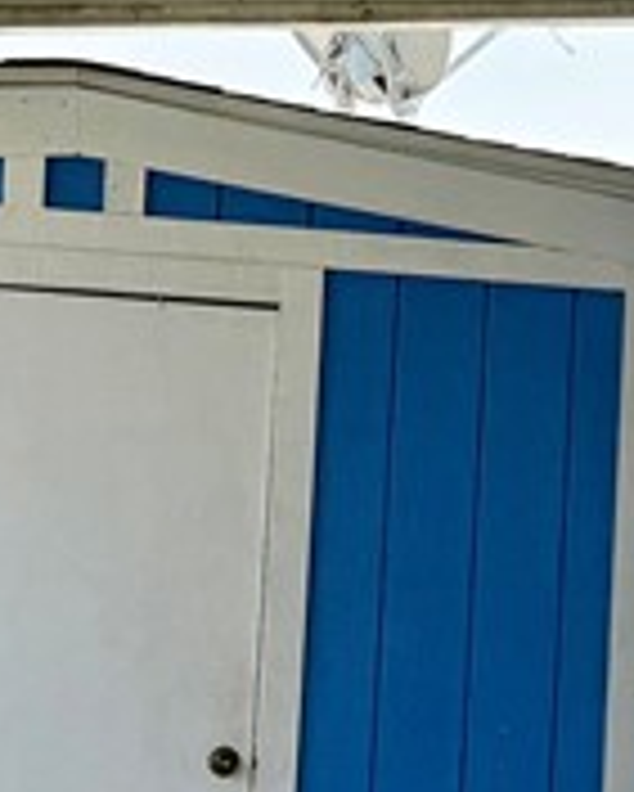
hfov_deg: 11.2
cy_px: 518
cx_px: 746
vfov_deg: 14.1
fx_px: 3187
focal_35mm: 136
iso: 100
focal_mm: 6.76
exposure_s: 1/1292
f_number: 1.78
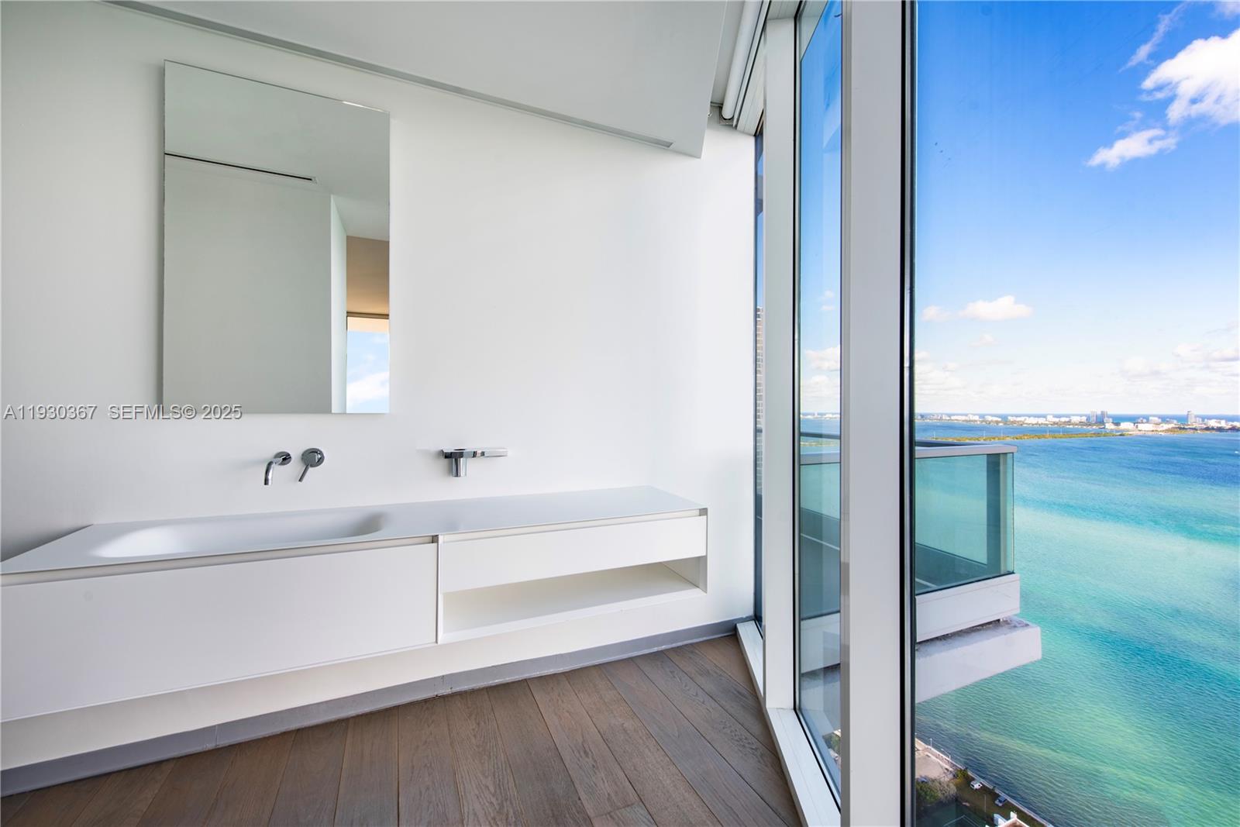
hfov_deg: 104.2
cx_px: 620
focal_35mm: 14
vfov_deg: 81.2
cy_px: 414
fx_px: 482
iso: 100
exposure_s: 1/40
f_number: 10
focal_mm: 14
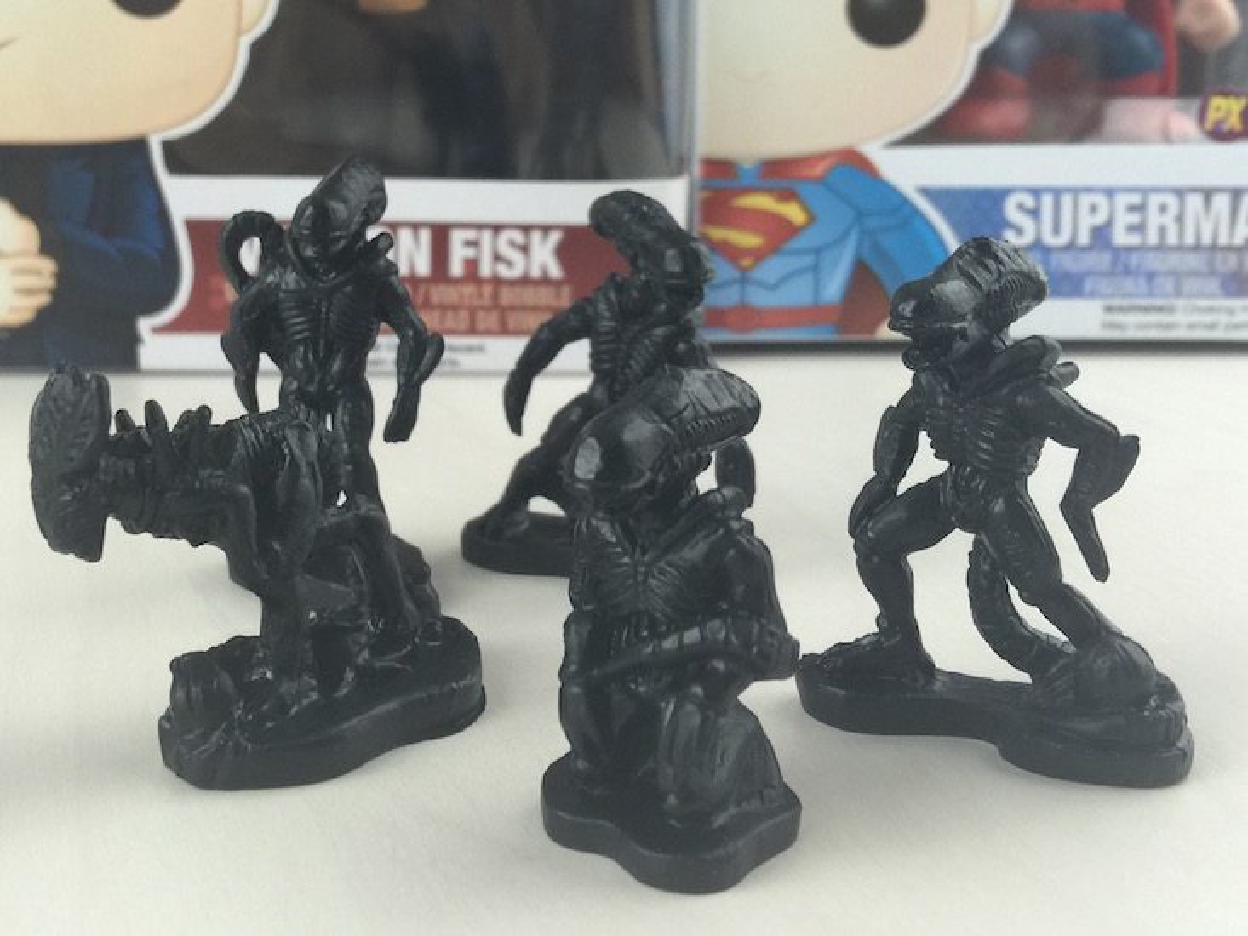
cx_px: 624
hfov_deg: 61.7
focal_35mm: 29
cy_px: 468
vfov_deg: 48.2
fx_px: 1046
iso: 40
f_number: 2.2
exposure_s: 1/15
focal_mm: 4.15
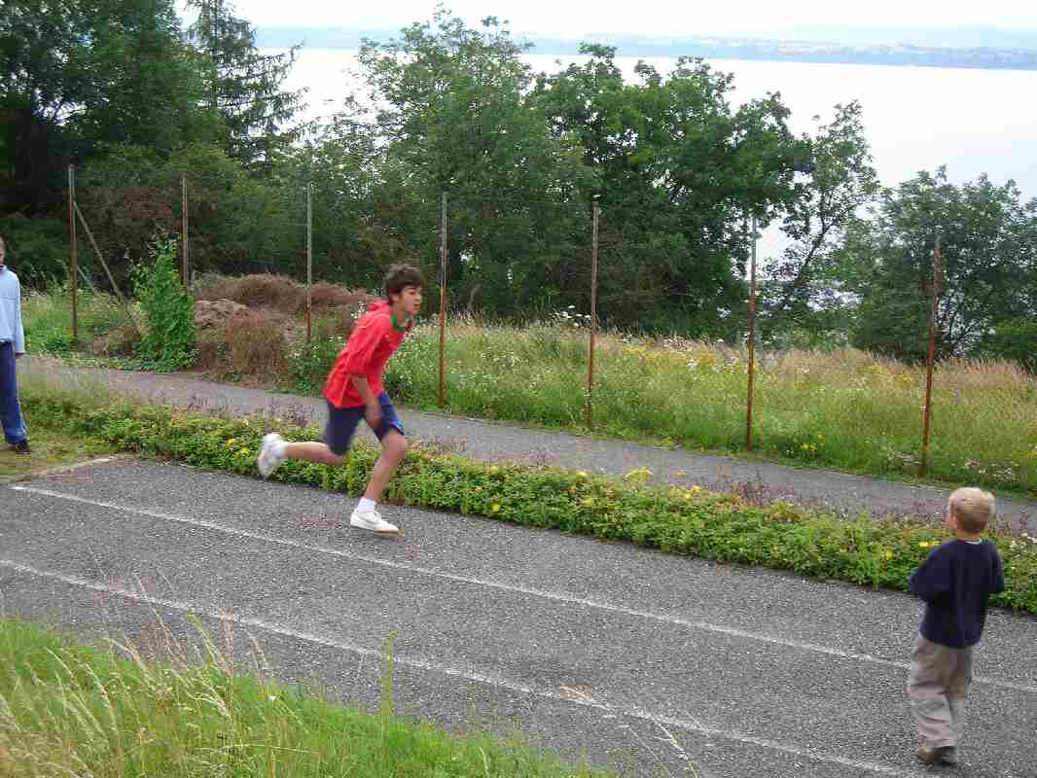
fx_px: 1948
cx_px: 518
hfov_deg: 29.8
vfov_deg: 22.6
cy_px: 389
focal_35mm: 65
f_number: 3.9
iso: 50
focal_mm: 10.8
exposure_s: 1/128
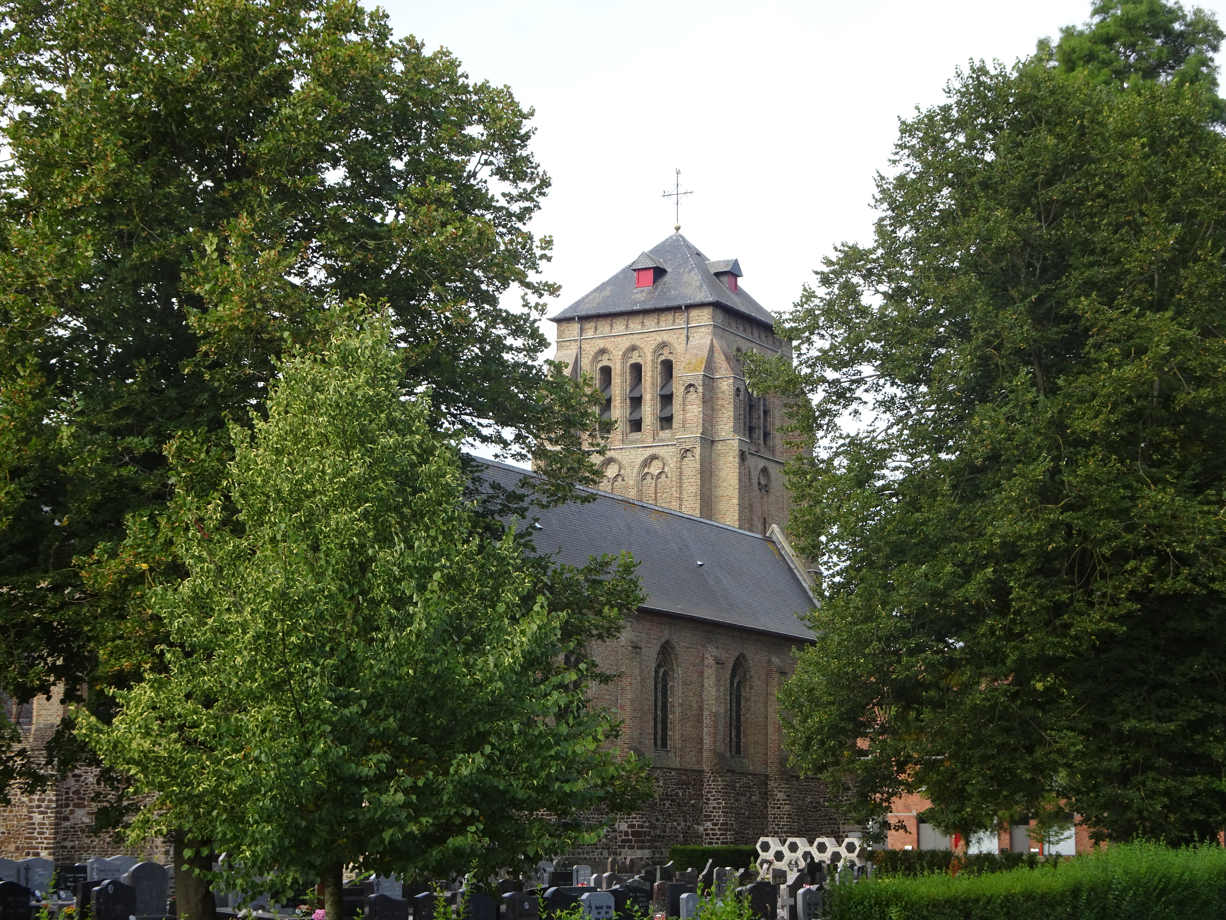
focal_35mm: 66
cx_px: 613
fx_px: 2338
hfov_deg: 29.4
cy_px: 460
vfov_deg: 22.3
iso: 80
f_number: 4.5
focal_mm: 11.32
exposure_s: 1/200
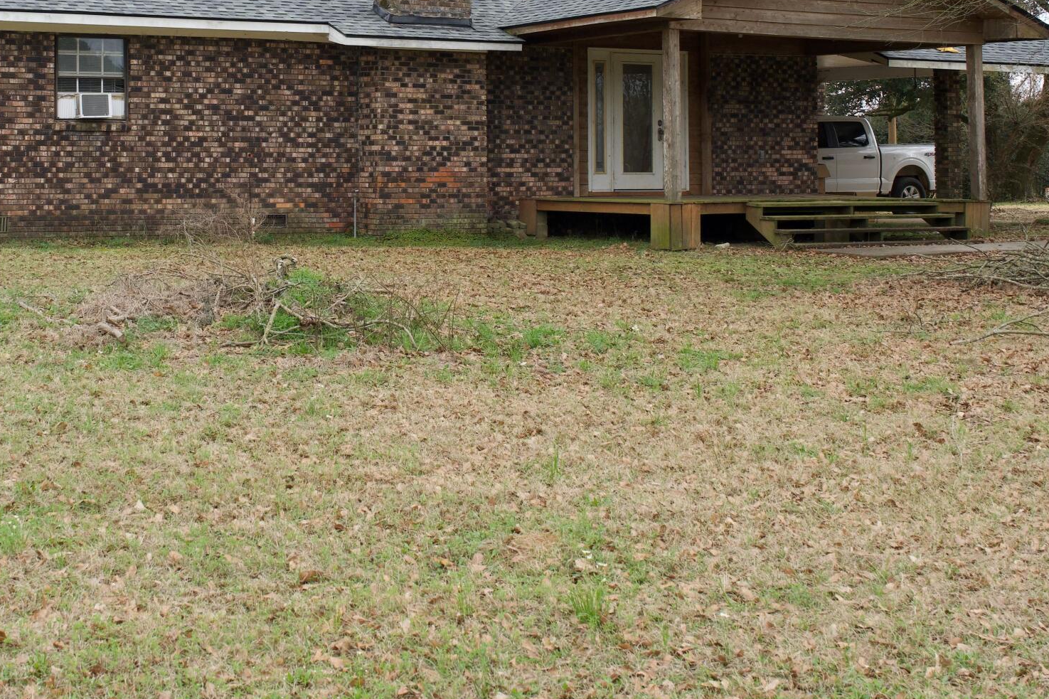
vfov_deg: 22.5
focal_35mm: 59
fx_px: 1719
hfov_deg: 33.7
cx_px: 353
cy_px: 97
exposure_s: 1/320
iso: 400
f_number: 8
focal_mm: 29
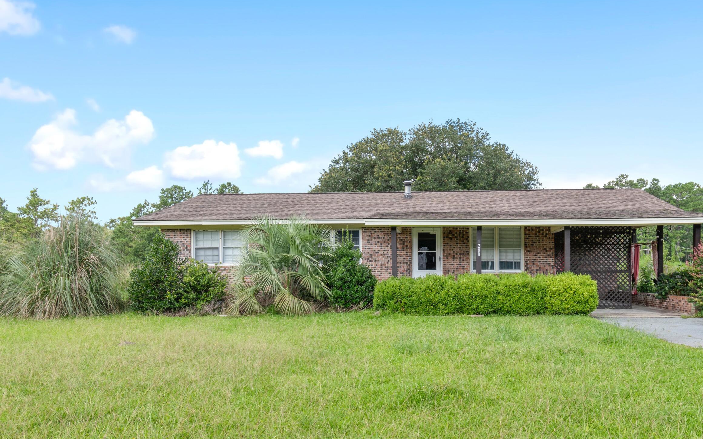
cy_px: 279
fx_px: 479
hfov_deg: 71.7
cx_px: 425
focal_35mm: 25
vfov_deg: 48.7
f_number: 5
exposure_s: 1/100
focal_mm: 13
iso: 100
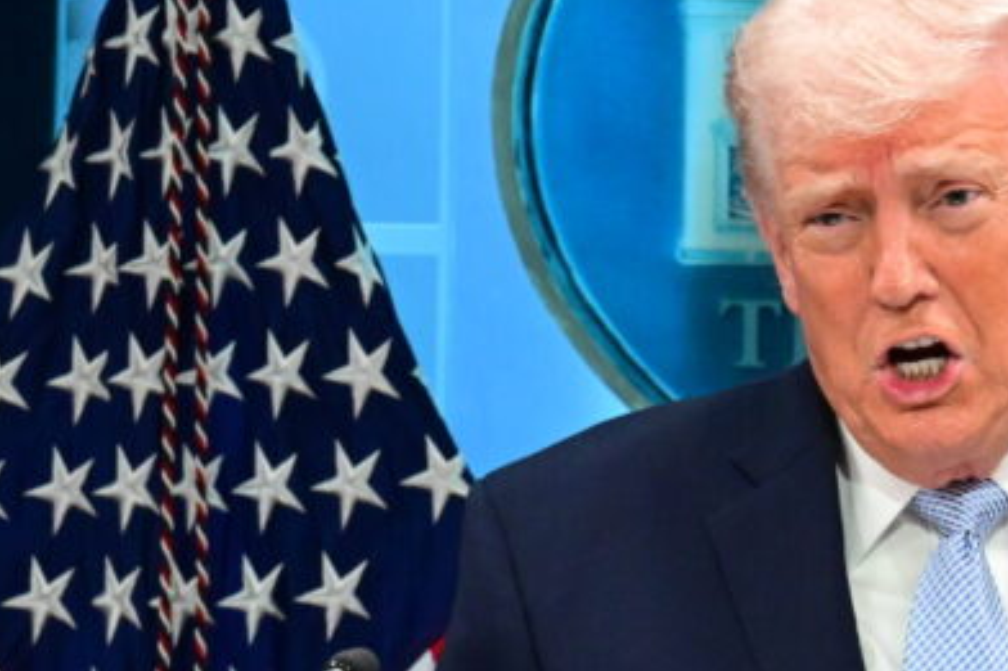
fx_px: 17156
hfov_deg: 3.4
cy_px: 859
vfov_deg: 2.2
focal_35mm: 613
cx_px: 1247
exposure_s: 1/60
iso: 5000
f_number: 9
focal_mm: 200
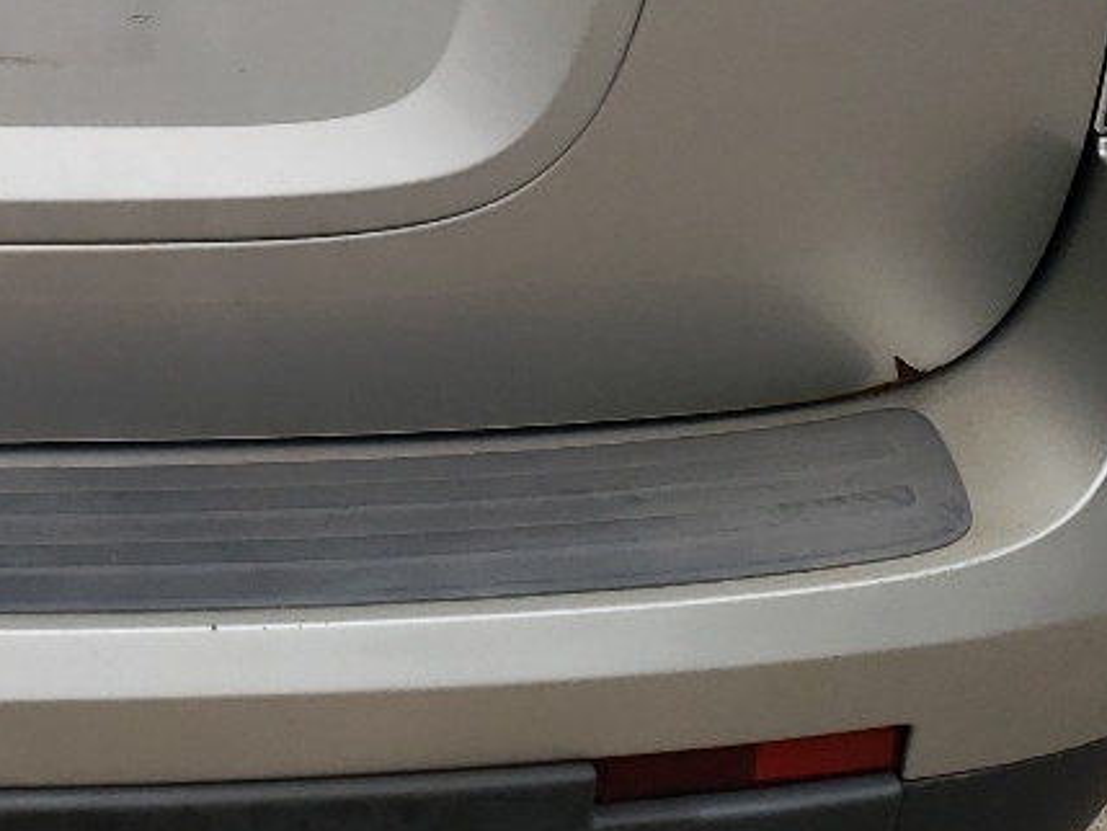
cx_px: -191
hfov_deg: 19.2
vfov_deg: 14.7
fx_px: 3103
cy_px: -175
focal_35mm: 97
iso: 50
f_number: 1.5
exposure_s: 1/435
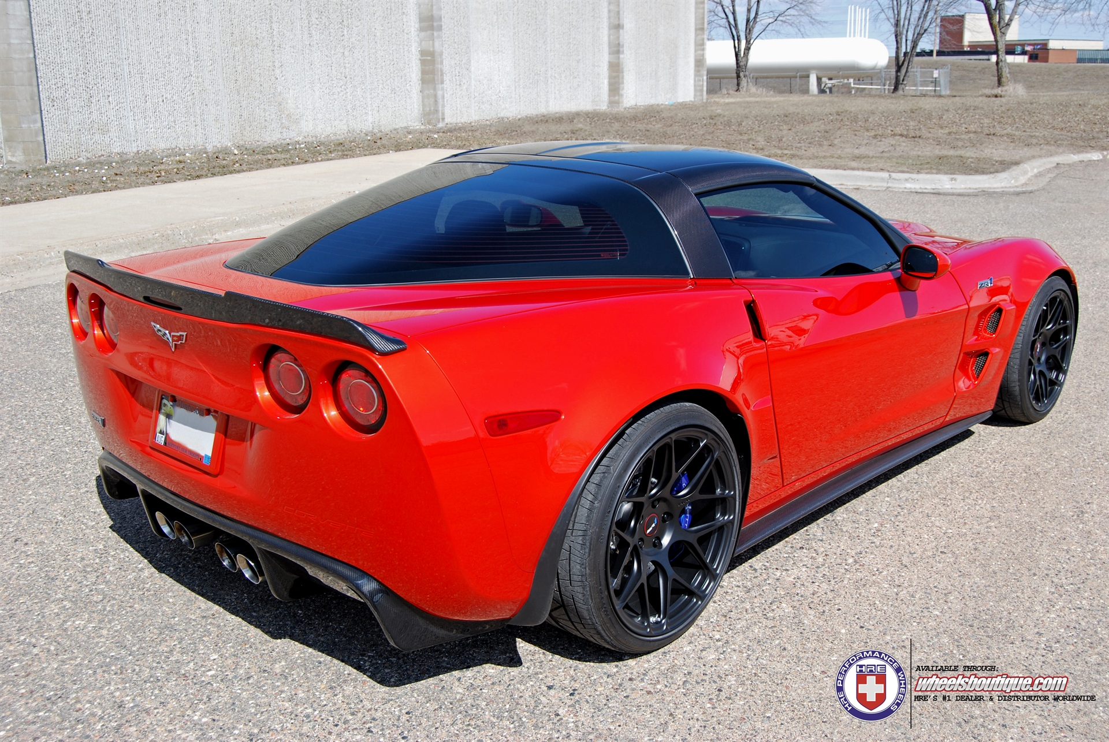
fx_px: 1110
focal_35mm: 36
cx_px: 554
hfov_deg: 53.1
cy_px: 371
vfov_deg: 37.0
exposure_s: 1/200
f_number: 7.1
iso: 100
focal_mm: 24
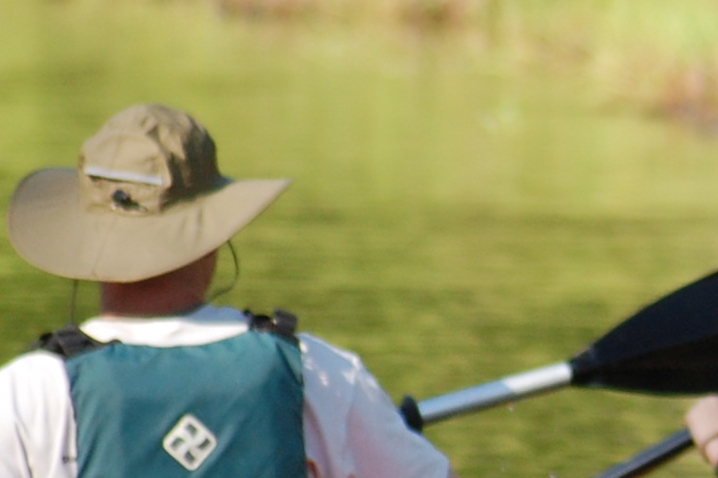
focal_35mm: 1185
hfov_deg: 1.7
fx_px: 23623
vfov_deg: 1.2
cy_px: 551
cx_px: 735
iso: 400
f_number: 5
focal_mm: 195
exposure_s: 1/800
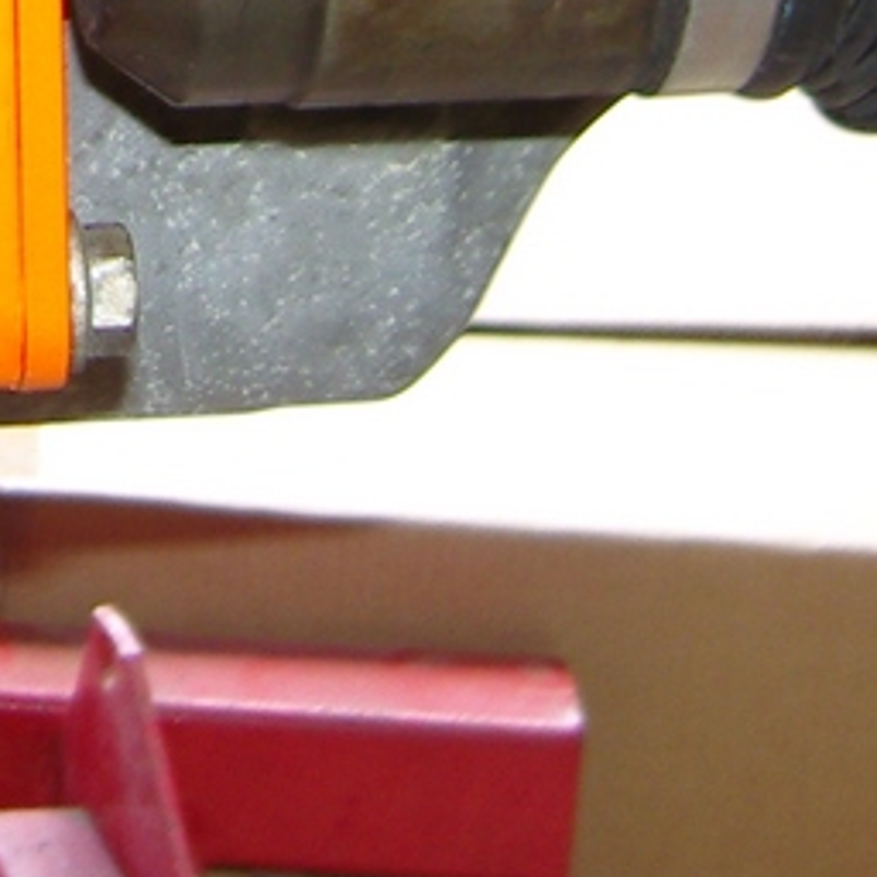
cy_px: -695
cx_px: -254
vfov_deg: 10.9
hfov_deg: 11.4
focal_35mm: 150
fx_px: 4300
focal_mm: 7.3
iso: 100
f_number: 2.8
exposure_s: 1/40
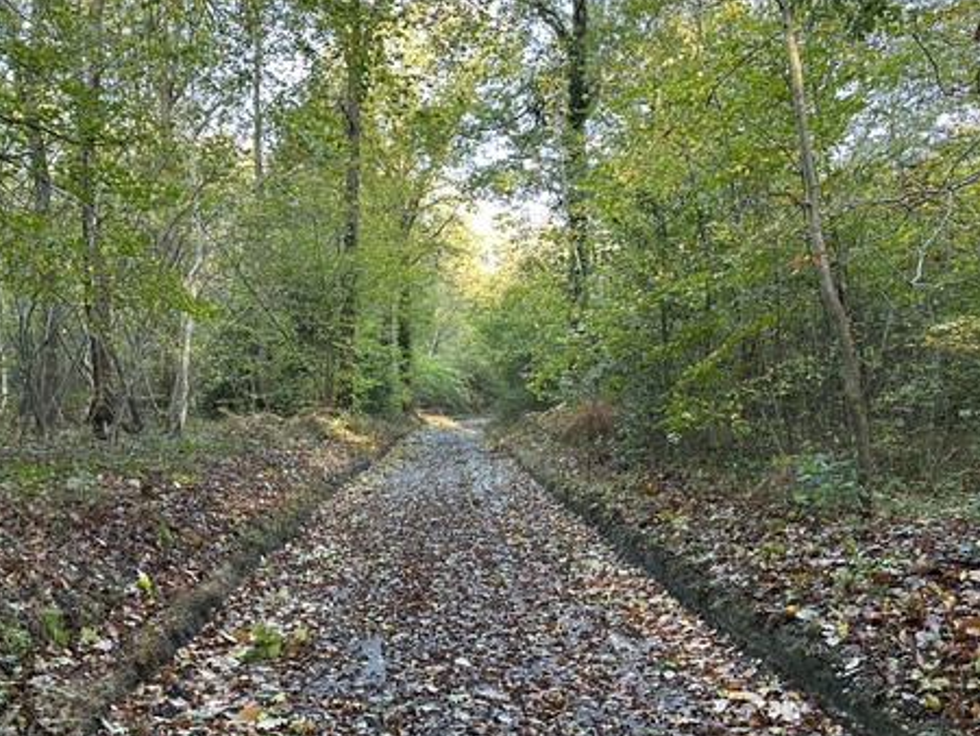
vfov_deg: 44.1
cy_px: 416
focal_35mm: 32
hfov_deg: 56.6
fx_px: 906
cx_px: 429
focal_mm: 6.86
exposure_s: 1/121
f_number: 1.78
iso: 200
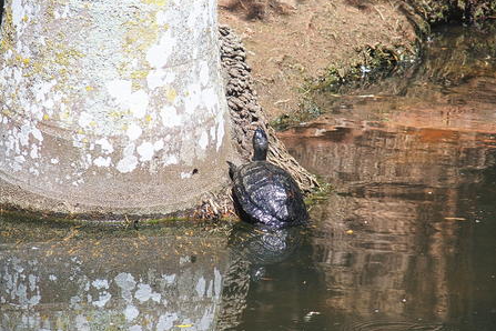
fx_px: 4326
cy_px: 167
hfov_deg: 6.6
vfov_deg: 4.4
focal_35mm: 314
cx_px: 247
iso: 100
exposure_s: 1/640
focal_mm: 64.3
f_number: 3.5
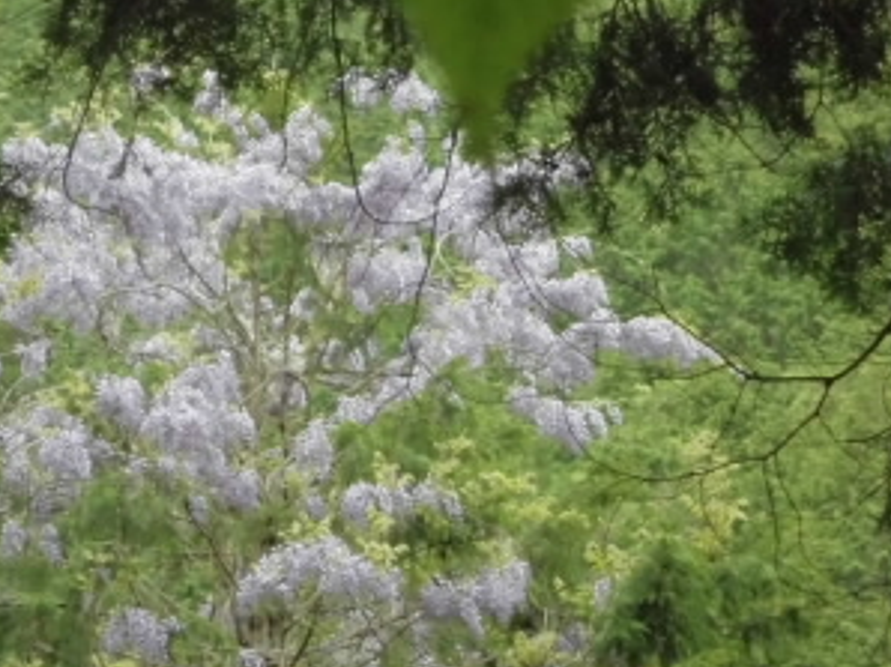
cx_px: 332
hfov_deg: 12.1
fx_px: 4218
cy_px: 347
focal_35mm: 164
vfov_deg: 9.0
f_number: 5.6
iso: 400
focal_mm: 21.8
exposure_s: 1/60
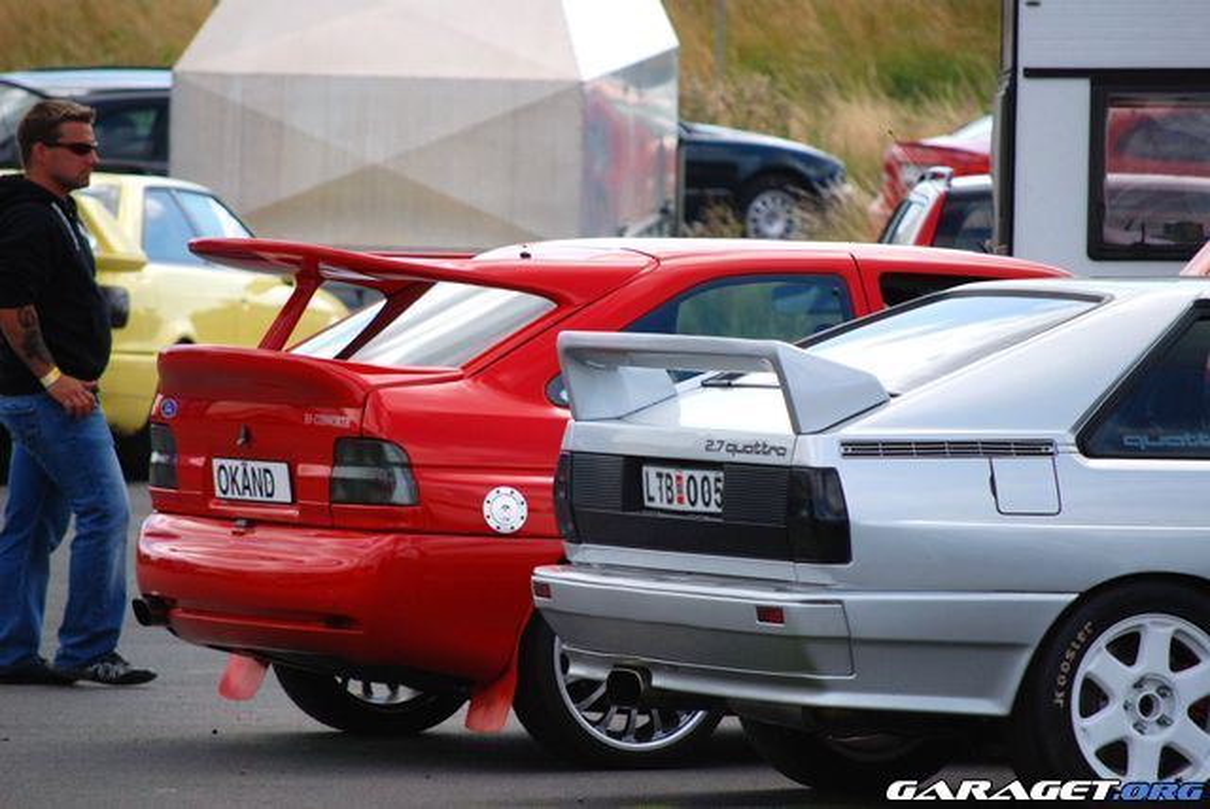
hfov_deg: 6.9
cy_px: 404
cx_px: 605
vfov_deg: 4.6
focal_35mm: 300
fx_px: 10092
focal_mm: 200
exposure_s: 1/1250
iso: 500
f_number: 5.6
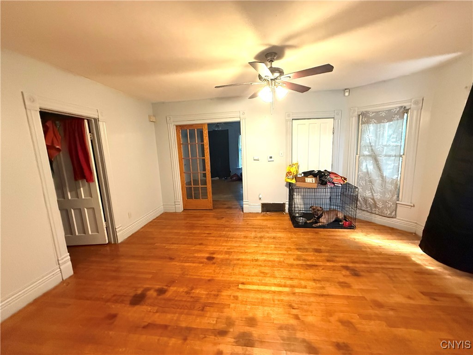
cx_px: 236
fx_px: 191
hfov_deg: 102.1
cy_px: 178
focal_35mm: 14
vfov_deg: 85.7
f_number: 2.2
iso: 800
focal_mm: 2.22
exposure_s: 1/60
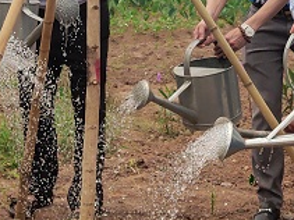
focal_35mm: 95
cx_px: 177
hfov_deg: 20.6
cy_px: 15
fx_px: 806
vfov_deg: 15.3
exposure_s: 1/4250
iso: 50
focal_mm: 4.71
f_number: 1.7
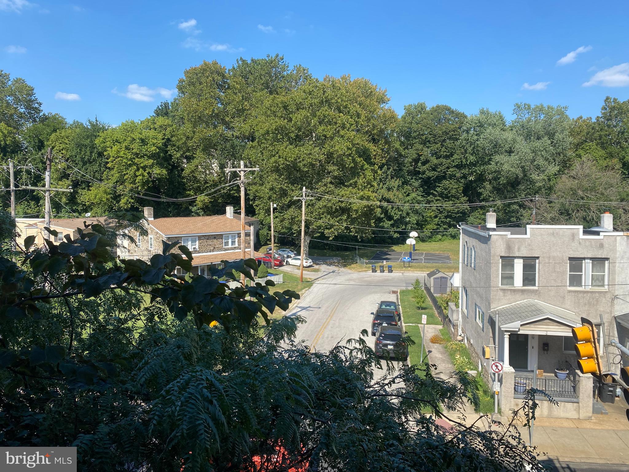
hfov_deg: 67.3
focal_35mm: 26
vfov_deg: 53.1
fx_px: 472
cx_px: 314
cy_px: 236
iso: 32
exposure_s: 1/1927
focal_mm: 4.25
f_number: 1.8
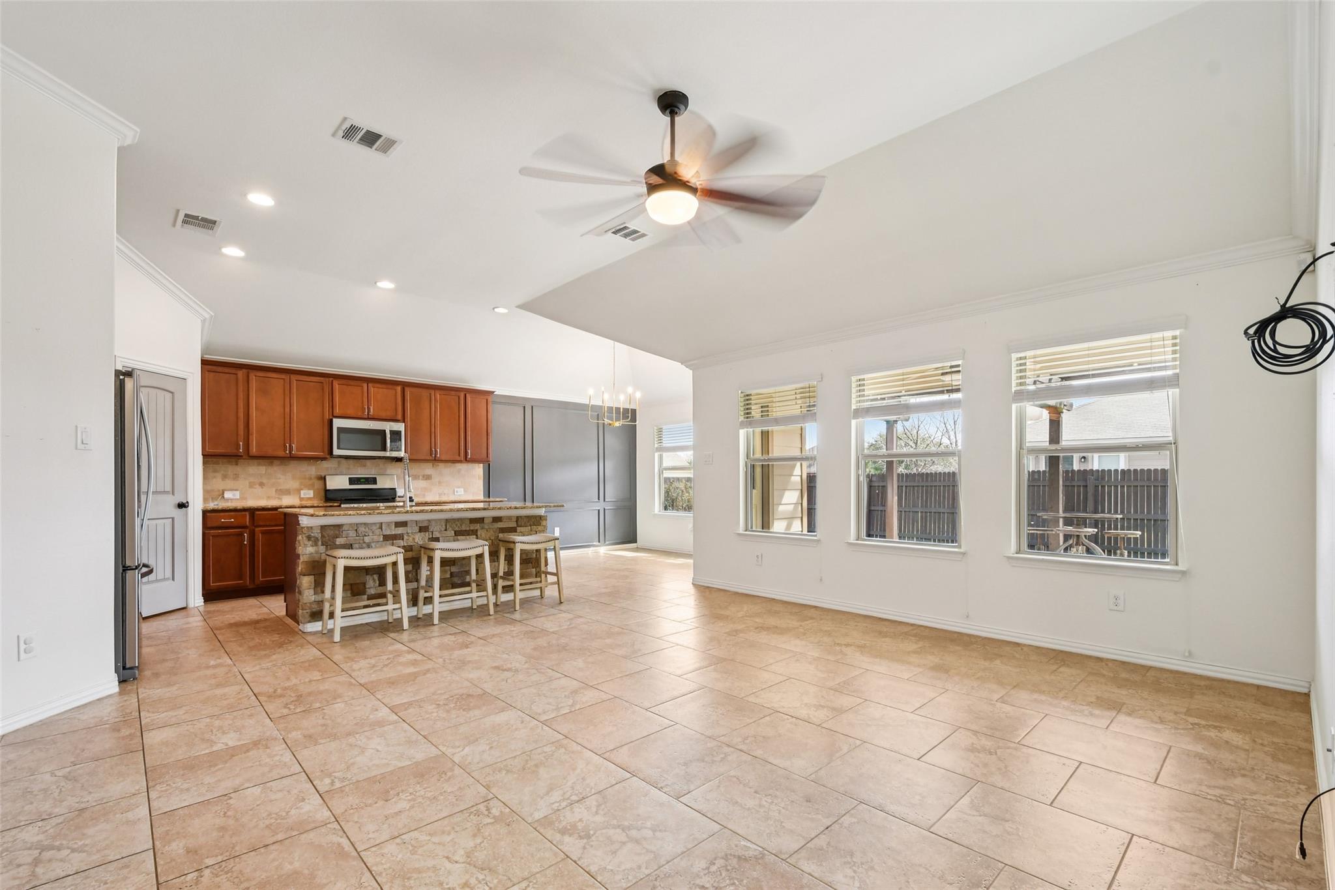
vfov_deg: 77.3
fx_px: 556
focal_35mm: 15
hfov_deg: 100.4
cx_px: 668
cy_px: 445
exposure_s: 1/20
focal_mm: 10
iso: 400
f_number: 8
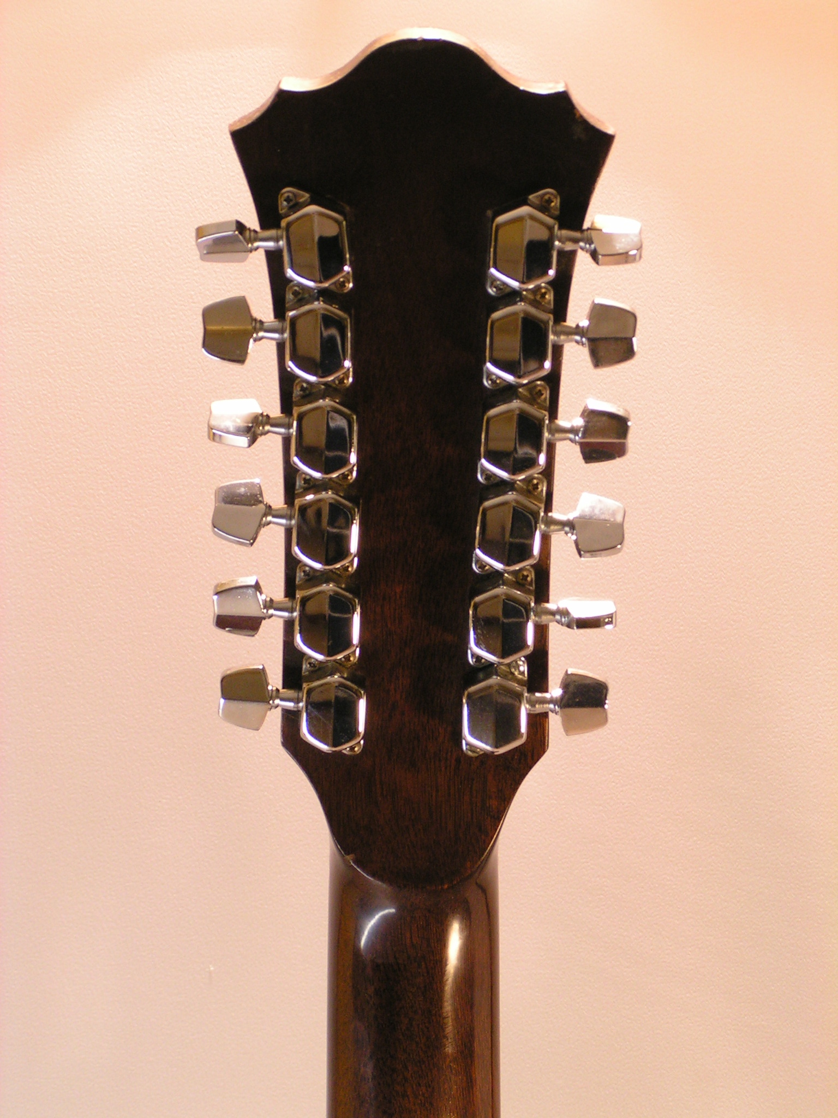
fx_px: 4035
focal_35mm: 125
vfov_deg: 15.8
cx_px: 419
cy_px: 559
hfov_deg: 11.9
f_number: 5.6
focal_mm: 19.1
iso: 100
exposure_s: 1/6
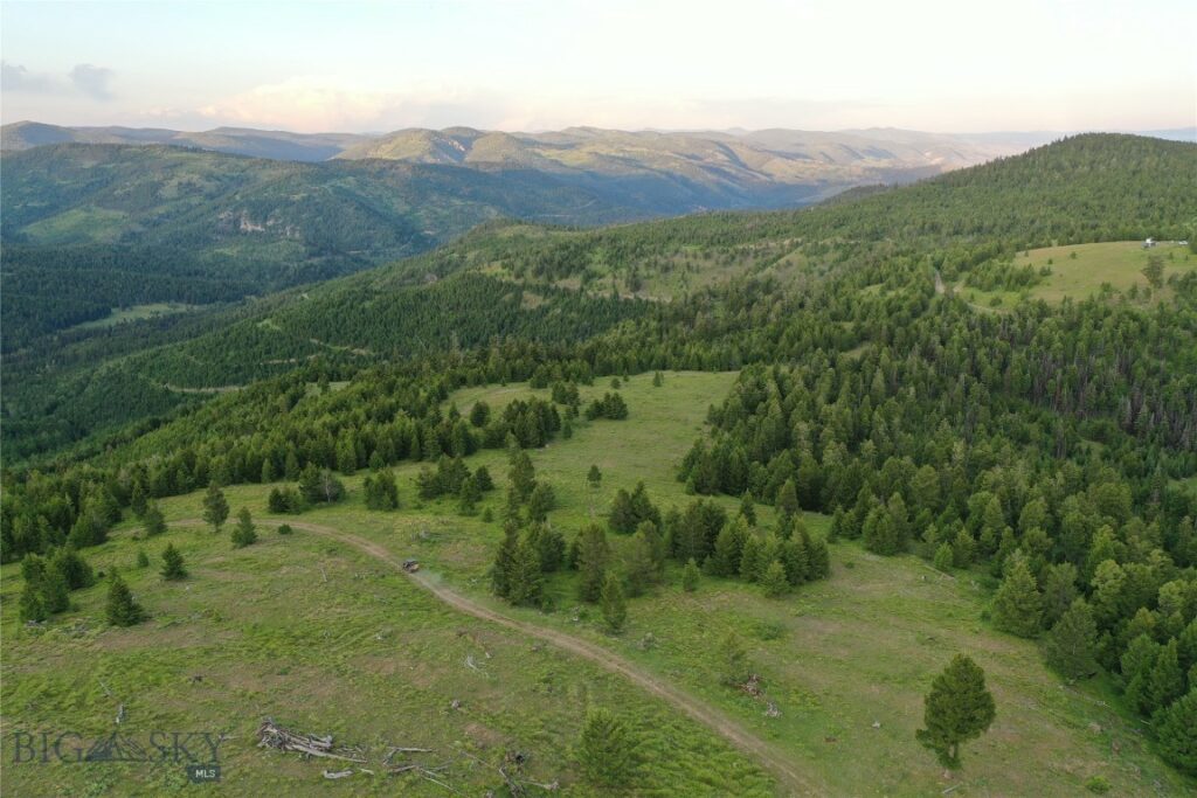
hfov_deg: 65.5
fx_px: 931
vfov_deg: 46.4
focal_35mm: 28
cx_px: 598
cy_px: 399
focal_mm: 10.26
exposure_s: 1/80
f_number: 4
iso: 100
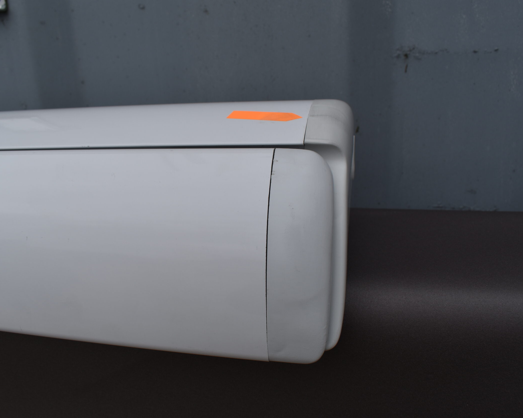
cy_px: 212
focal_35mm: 31
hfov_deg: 57.1
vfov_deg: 47.1
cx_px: 246
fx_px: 480
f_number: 8
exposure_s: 1/200
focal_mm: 18
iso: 100
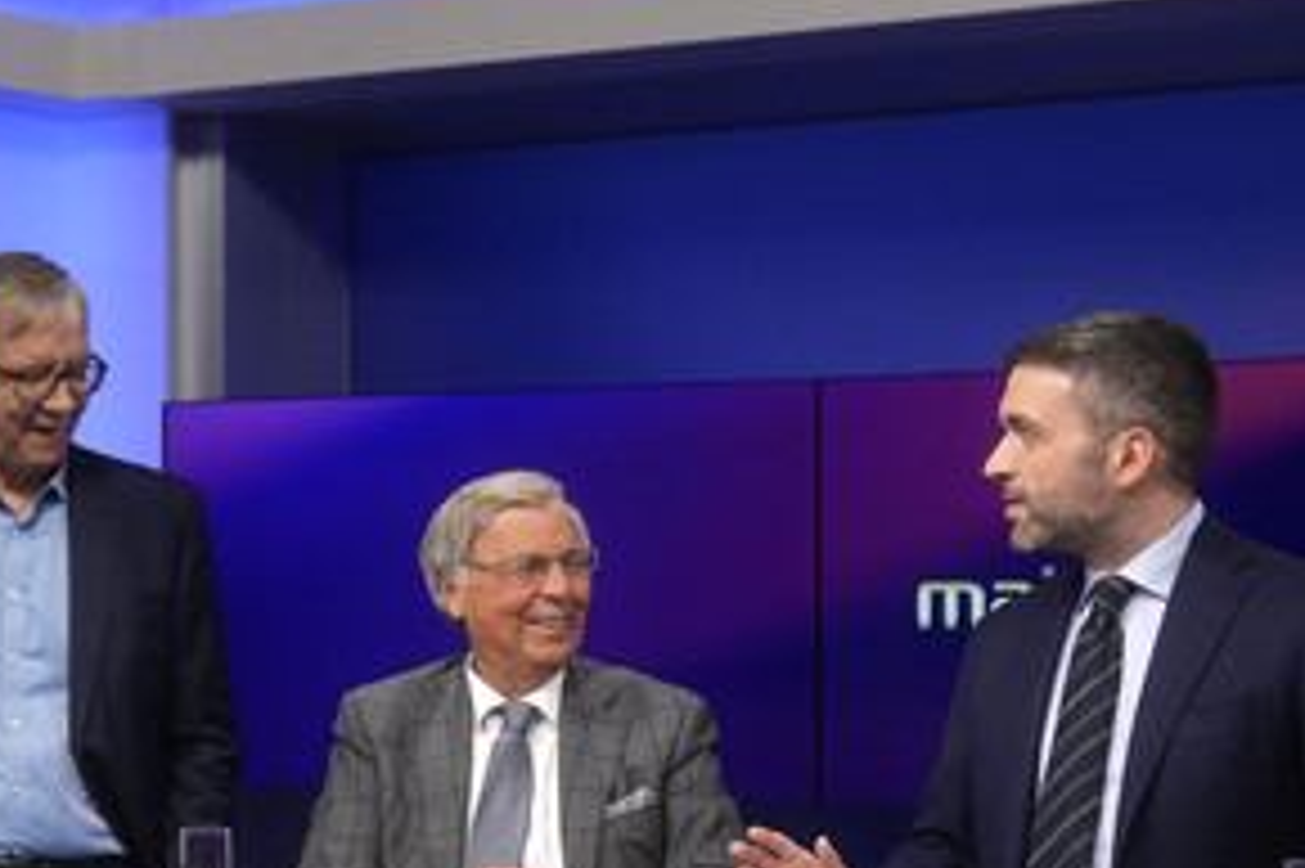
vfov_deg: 19.3
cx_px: 380
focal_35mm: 70
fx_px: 2536
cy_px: 639
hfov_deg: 28.6
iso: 640
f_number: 2.2
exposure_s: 1/250
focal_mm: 30
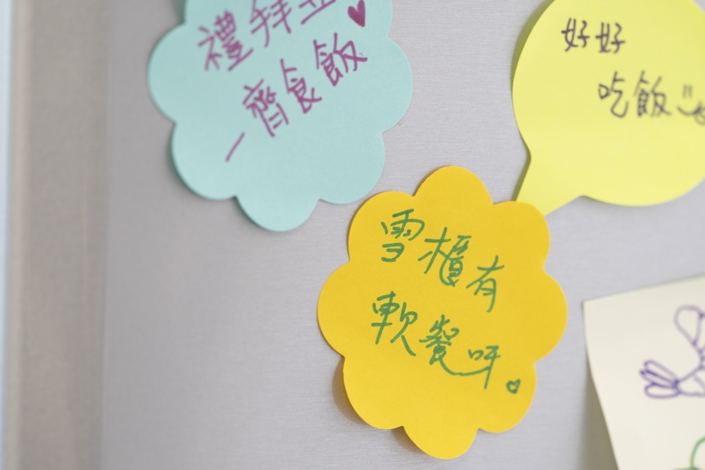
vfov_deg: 7.4
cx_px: 403
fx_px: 3643
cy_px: 275
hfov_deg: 11.1
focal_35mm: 186
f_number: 3.2
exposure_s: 1/200
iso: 200
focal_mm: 105
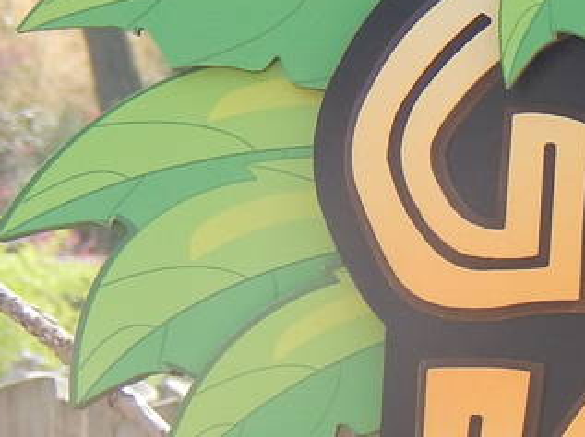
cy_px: 452
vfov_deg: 3.1
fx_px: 8018
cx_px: 1358
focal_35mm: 475
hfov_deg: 4.1
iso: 125
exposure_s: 1/250
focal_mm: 16.6
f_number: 4.4
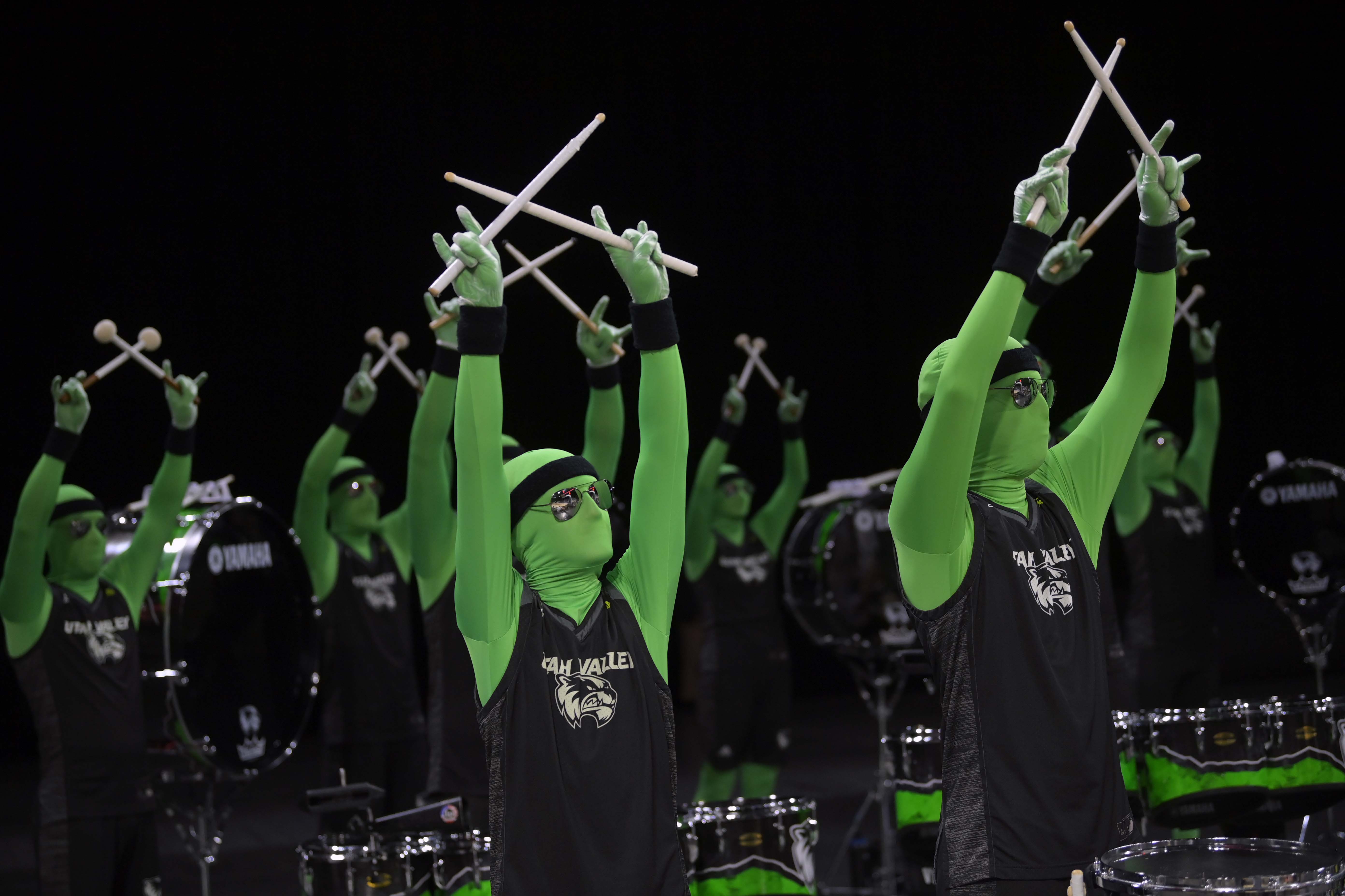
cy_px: 448
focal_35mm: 70
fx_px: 2615
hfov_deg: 28.8
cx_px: 672
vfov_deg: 19.5
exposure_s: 1/1000
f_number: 2.8
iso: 3200
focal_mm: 70
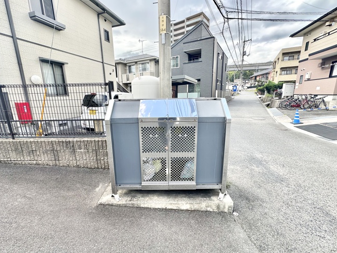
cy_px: 126
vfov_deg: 81.8
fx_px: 146
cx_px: 165
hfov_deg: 98.1
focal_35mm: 15
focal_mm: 2.22
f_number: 2.2
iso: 40
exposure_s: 1/369
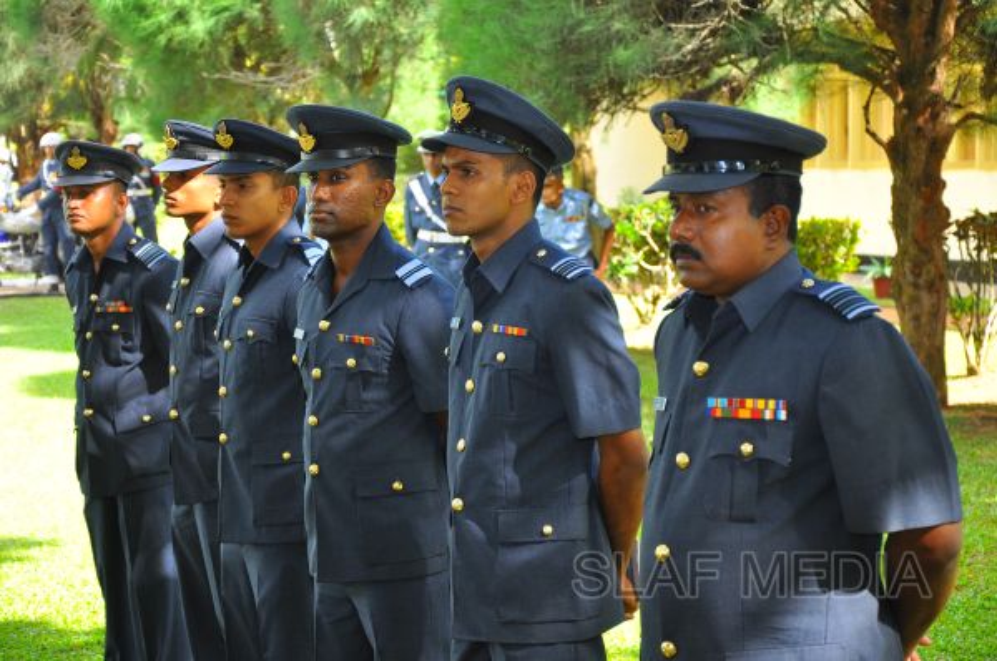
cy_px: 330
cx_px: 498
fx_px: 2571
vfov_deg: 14.7
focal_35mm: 93
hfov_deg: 21.9
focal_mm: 62
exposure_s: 1/125
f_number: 5.3
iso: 320
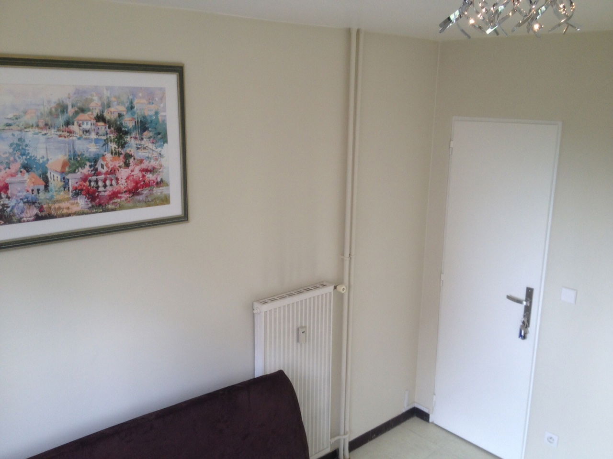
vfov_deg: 40.7
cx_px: 306
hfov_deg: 52.6
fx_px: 620
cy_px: 230
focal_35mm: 35
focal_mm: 4.28
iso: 64
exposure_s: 1/60
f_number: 2.4
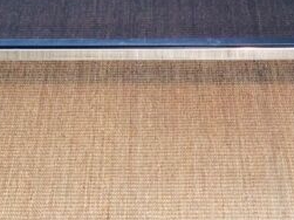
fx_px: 628
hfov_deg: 26.3
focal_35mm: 74
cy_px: 137
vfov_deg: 19.8
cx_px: 123
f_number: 2.2
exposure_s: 1/30
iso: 50
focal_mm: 4.15
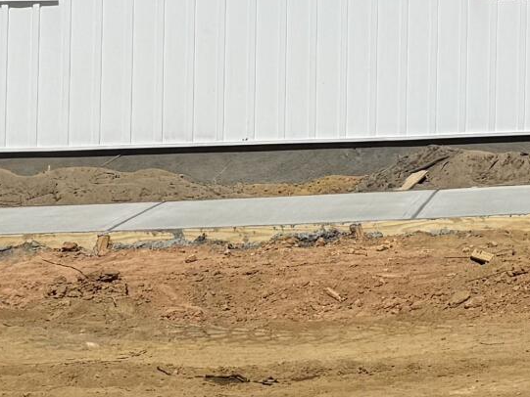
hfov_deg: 12.7
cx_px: 1104
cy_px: -161
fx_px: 2037
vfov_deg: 10.8
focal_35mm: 133
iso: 80
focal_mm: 6.76
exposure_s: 1/11905
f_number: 1.78
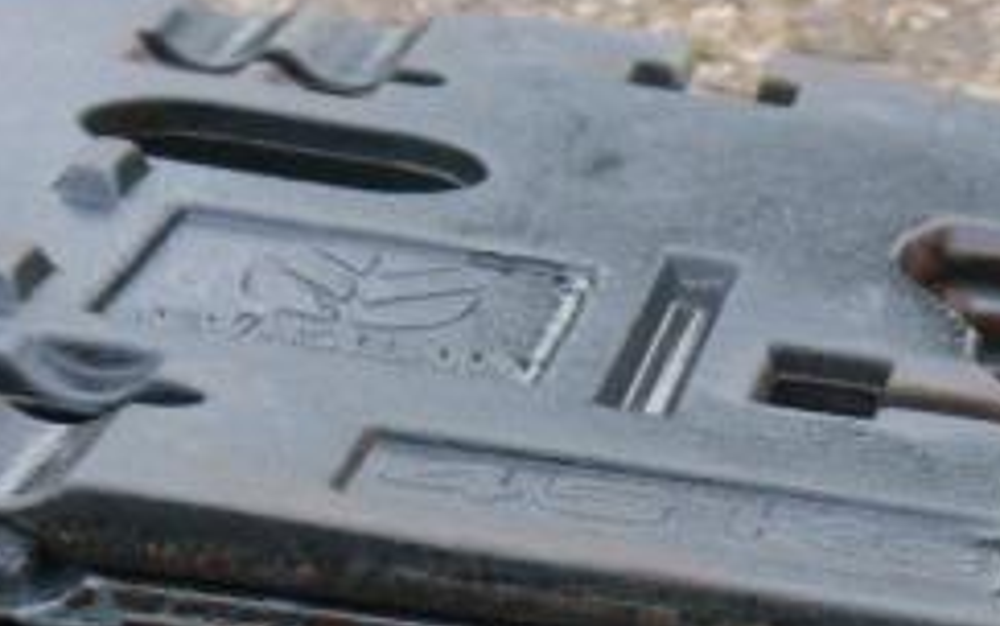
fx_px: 4634
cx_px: 1218
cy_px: 675
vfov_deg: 7.7
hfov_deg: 12.0
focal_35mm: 170
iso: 320
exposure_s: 1/60
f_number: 4.2
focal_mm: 19
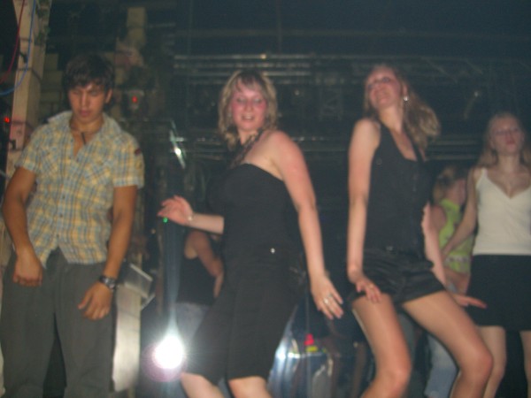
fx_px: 583
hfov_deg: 49.0
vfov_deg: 37.7
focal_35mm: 38
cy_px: 199
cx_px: 266
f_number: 2.8
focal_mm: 7.9
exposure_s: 1/60
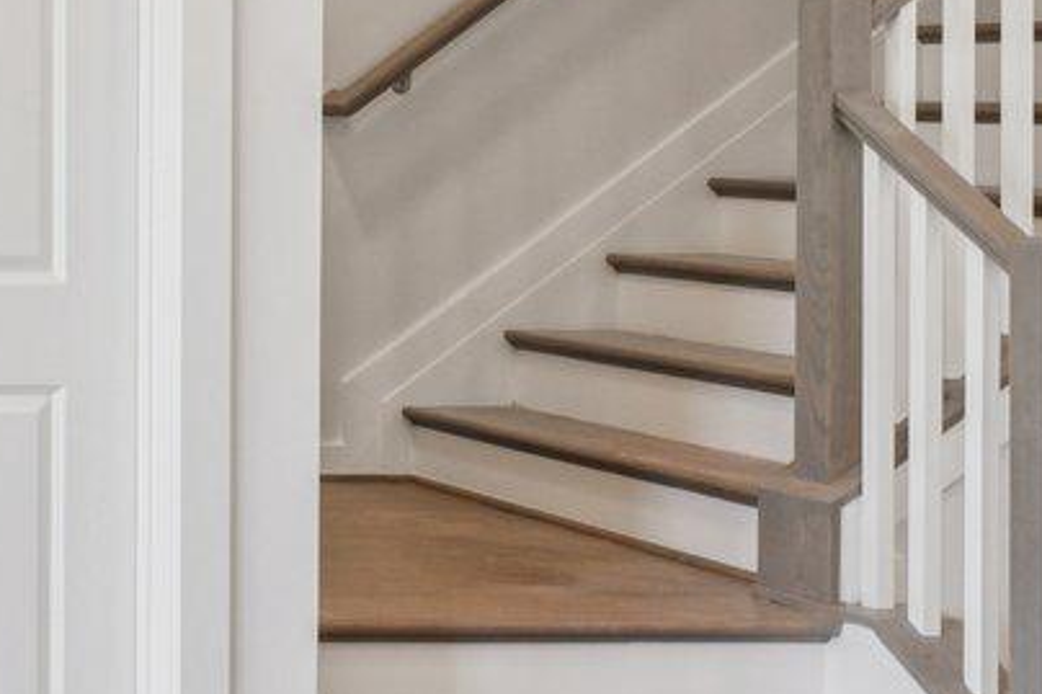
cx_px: -1029
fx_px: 2054
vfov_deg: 18.9
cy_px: 117
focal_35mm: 71
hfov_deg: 18.6
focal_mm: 14
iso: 100
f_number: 8
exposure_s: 1/25
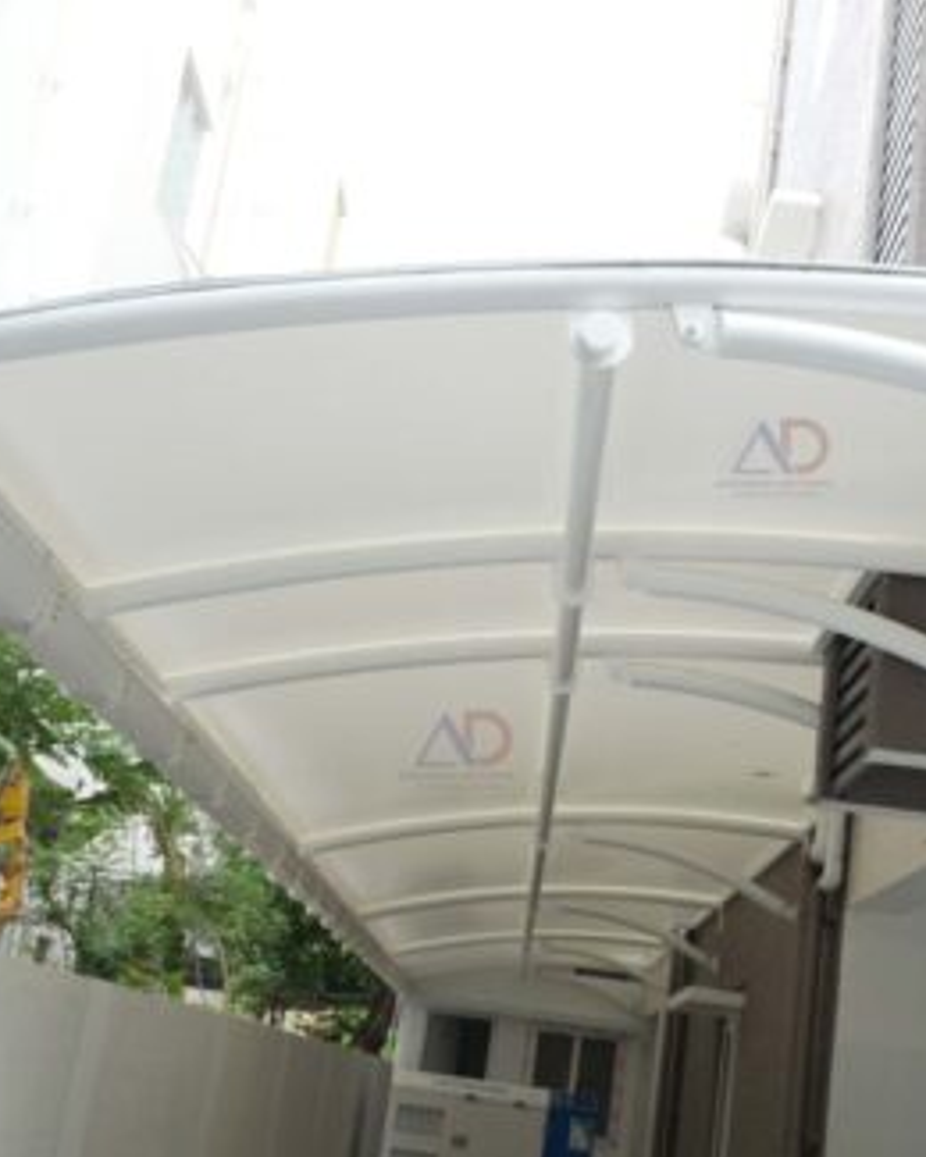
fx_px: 1708
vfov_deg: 37.4
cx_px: 548
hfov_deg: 30.3
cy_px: 582
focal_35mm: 50
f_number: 3.5
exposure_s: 1/125
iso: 400
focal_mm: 34.6
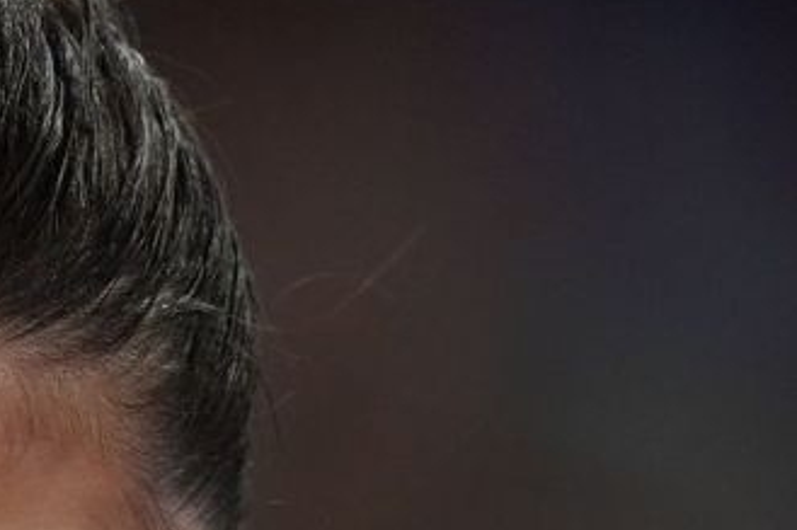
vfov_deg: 0.4
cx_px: -509
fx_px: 72642
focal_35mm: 3283
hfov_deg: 0.6
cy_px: 1033
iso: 500
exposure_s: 1/400
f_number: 2.8
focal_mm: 400
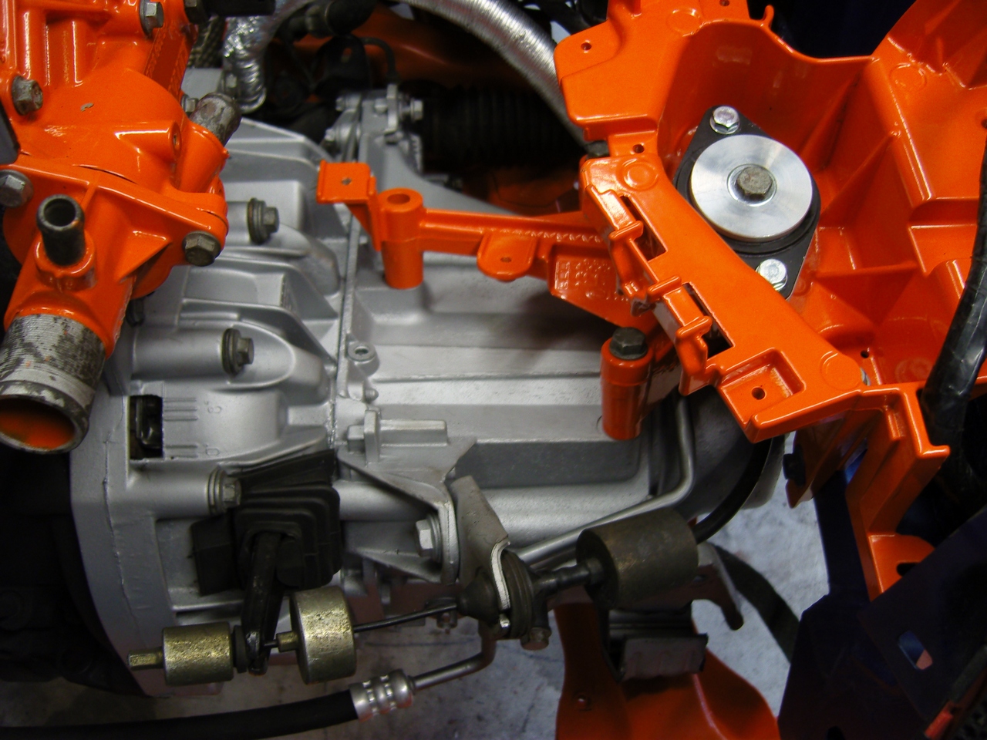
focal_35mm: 34
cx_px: 494
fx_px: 969
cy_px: 370
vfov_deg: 41.8
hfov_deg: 54.0
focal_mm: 7.3
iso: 125
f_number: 2.8
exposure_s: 1/40
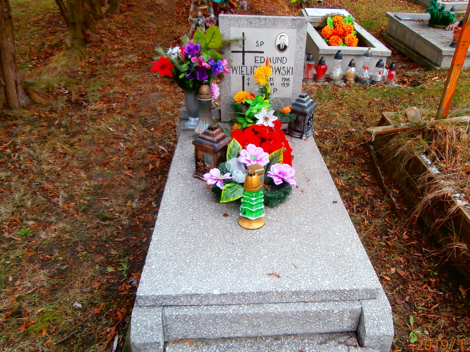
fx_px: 367
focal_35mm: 27
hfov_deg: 65.1
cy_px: 188
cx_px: 264
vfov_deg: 51.3
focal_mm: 4.2
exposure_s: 1/60
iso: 125
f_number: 3
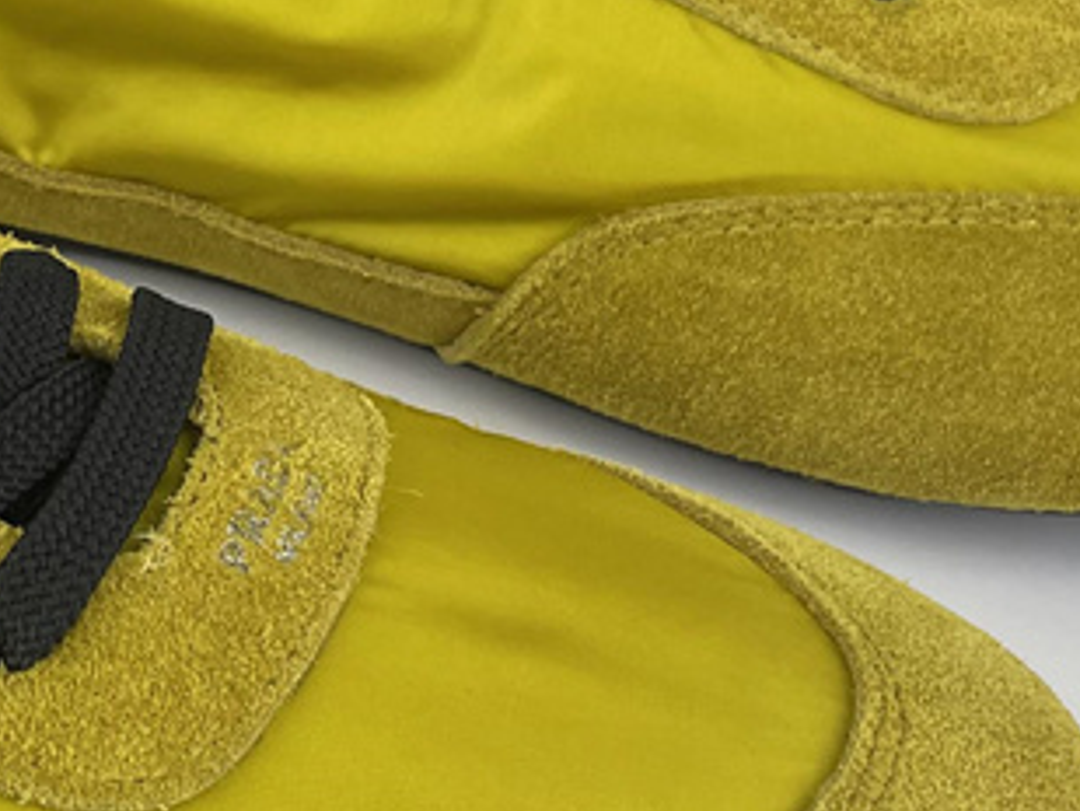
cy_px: 189
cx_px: 31
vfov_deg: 14.6
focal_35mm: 101
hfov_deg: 19.0
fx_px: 3152
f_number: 1.6
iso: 32
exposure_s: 1/175
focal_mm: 4.2
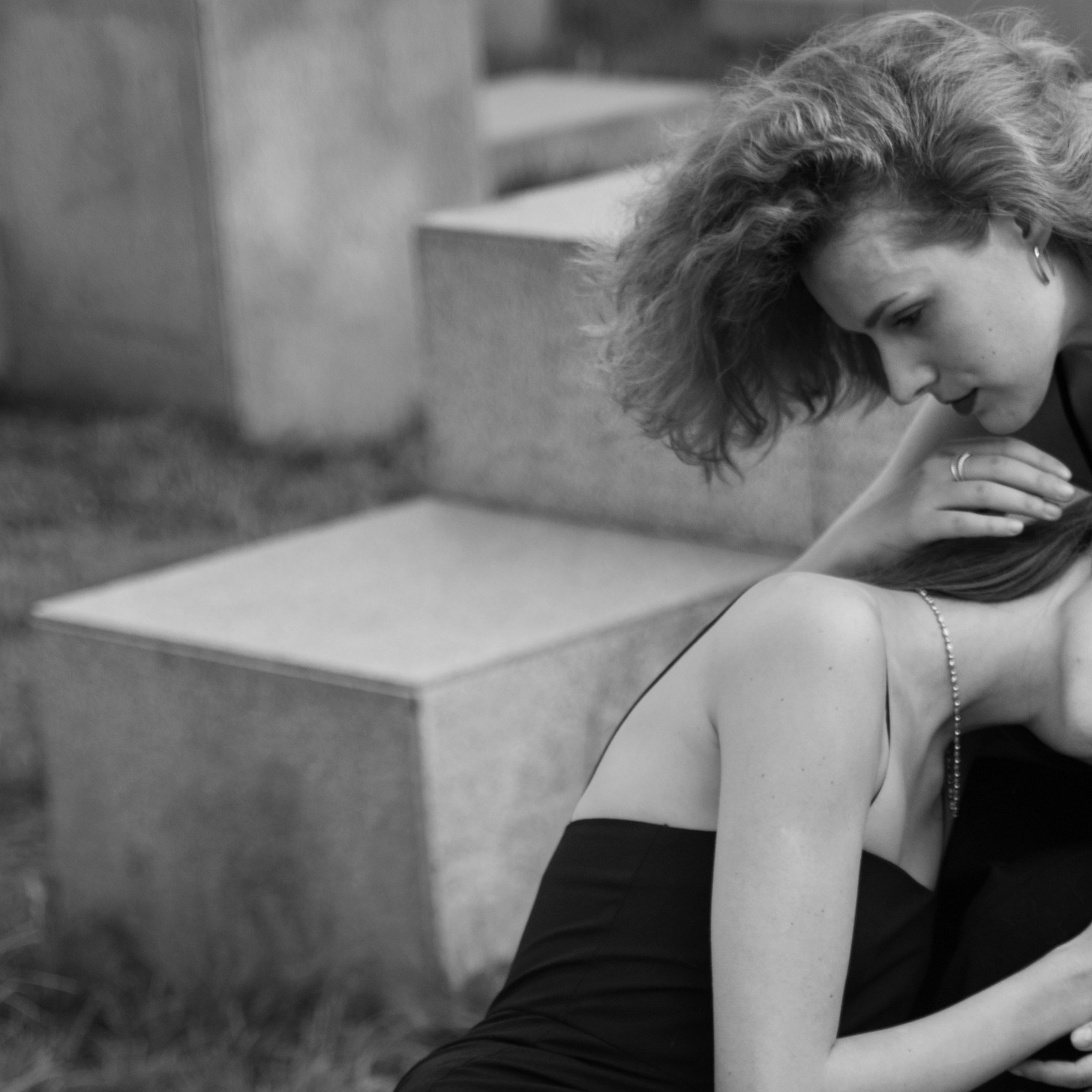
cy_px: 1315
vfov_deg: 15.0
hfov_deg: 15.4
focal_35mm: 112
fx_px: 3997
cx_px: 917
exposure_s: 1/640
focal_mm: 50
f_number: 1.8
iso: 160
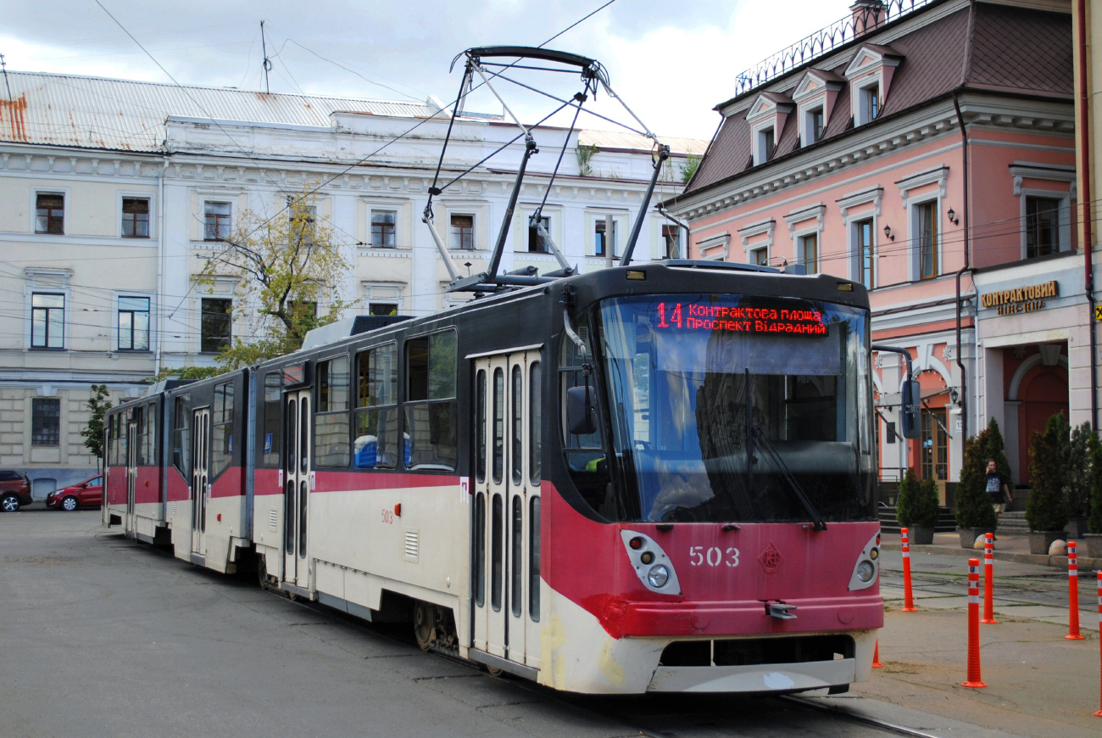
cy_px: 369
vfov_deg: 28.1
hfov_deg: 41.1
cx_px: 551
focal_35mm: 48
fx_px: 1471
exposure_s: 1/500
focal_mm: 32
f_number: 4.8
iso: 200
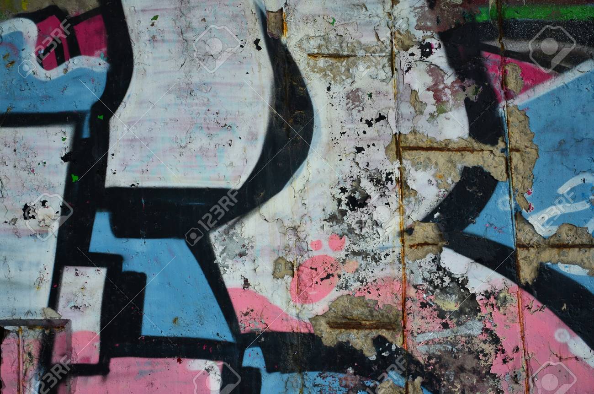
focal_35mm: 72
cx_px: 297
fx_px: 1186
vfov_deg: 18.8
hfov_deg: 28.1
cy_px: 197
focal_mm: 48
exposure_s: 1/40
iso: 250
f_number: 4.8
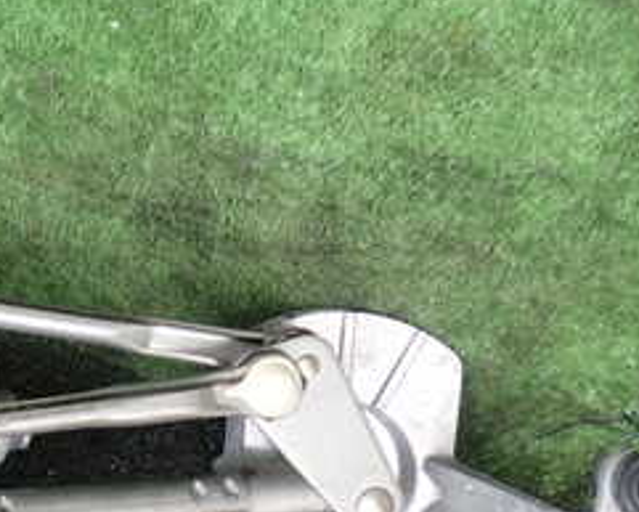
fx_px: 1381
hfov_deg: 24.3
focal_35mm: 73
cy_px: 287
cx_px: -69
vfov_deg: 21.0
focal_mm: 5.4
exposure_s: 1/60
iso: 125
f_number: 2.3
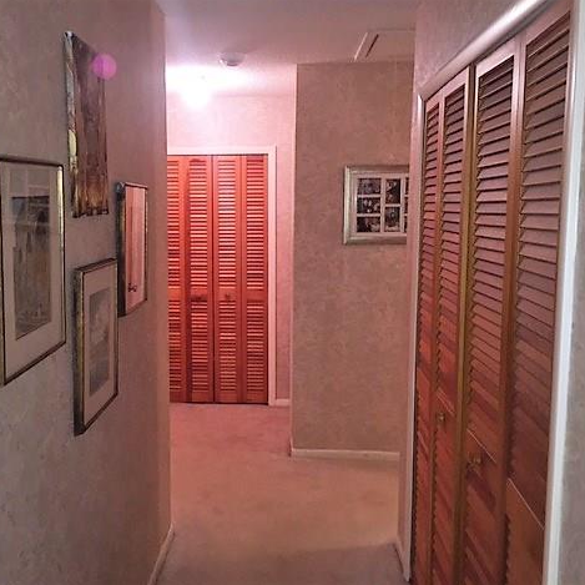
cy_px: 292
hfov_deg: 47.1
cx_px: 247
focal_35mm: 35
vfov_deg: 47.2
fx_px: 669
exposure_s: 1/16
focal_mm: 4.15
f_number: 2.2
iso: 64
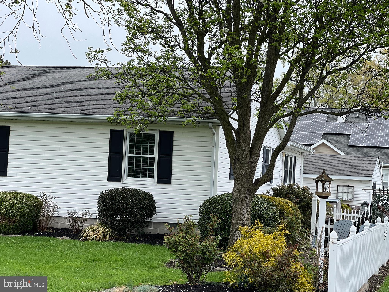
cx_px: 194
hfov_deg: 25.3
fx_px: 865
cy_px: 146
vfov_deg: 19.1
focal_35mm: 77
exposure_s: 1/173
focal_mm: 9
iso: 25
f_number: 2.8
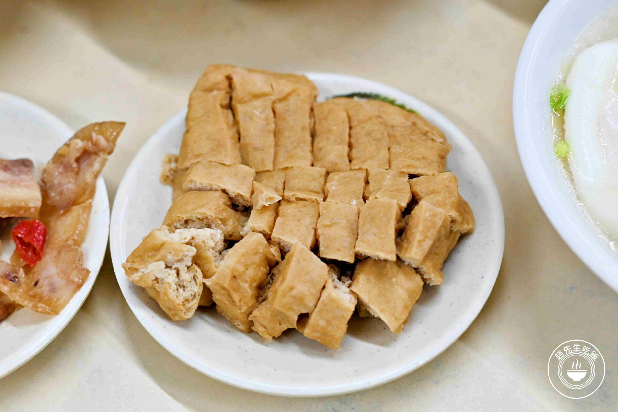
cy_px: 208
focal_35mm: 76
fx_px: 1305
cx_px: 307
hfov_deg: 26.7
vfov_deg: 17.9
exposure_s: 1/200
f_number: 3.2
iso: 900
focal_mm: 50
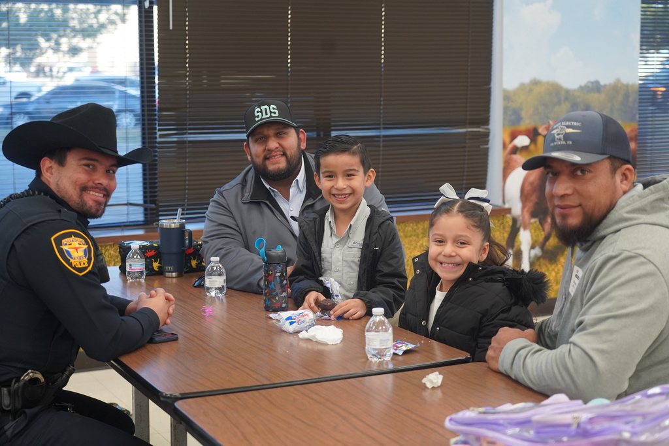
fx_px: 1115
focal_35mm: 60
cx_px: 334
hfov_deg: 33.4
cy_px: 223
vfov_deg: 22.6
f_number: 4
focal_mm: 60
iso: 1600
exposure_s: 1/160
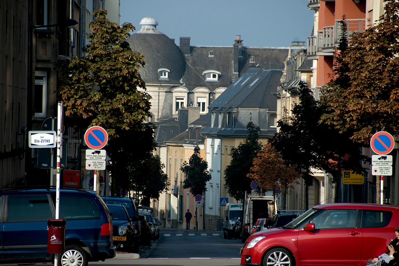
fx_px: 3322
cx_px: 200
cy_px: 133
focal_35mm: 300
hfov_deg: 6.9
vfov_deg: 4.6
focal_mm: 200
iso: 200
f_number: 5.6
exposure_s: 1/400
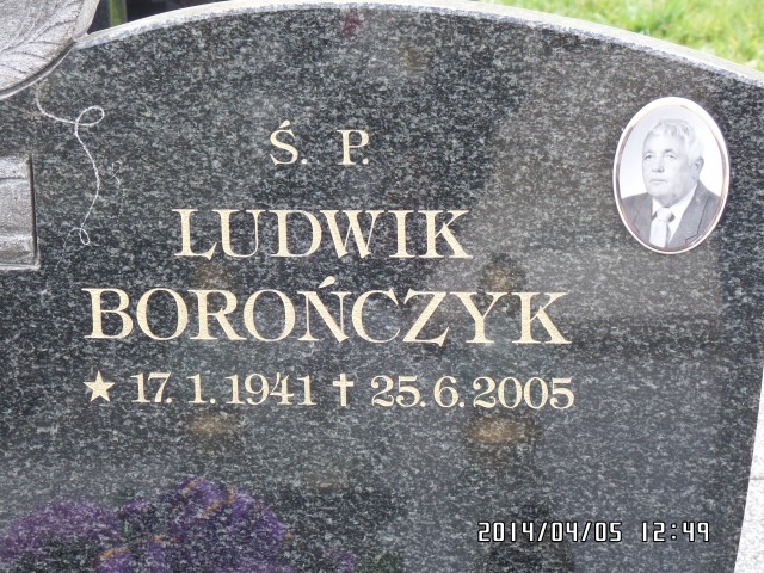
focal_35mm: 114
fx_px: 2516
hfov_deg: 17.3
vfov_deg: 13.0
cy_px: 286
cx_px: 382
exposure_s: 1/90
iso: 100
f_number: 4
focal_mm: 20.3
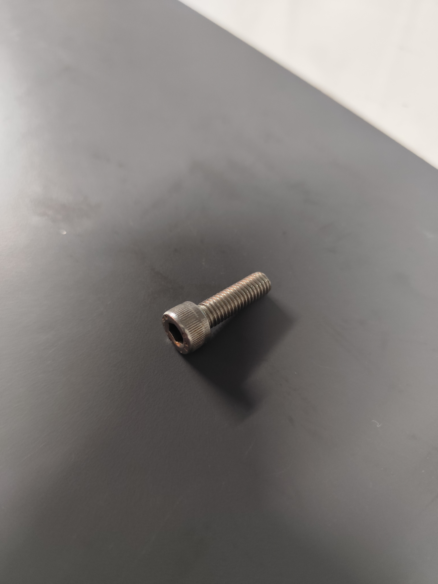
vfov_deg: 73.9
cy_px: 292
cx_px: 219
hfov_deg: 58.9
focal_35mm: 23
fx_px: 388
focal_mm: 6.19
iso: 500
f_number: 1.65
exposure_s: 1/33.3
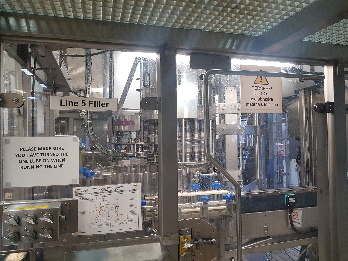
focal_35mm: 26
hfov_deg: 67.3
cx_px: 174
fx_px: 261
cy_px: 130
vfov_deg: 53.1
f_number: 1.7
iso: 200
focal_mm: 4.3
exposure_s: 1/50
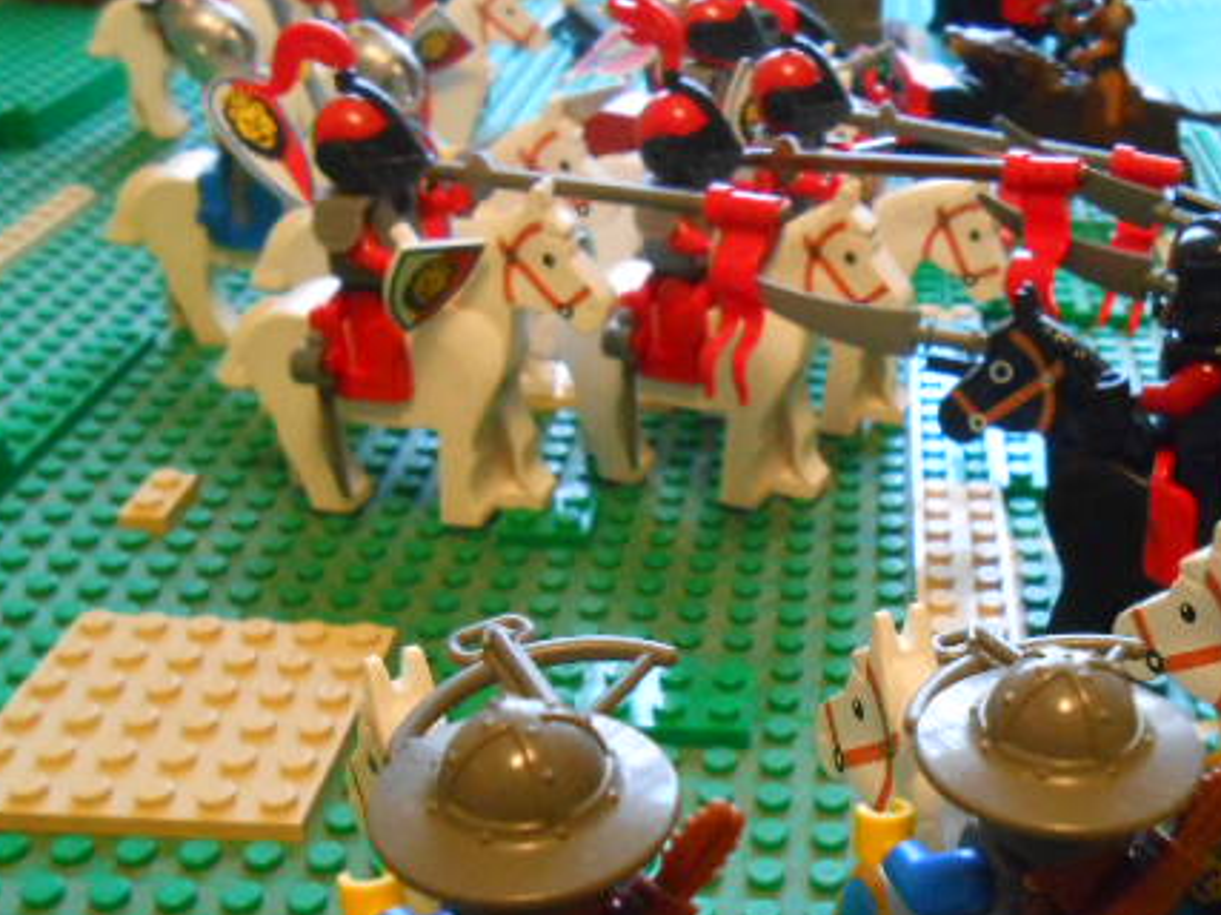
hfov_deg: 41.2
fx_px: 1587
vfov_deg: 31.7
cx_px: 872
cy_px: 658
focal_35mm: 45
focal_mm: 5.3
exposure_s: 1/10
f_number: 3.8
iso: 800
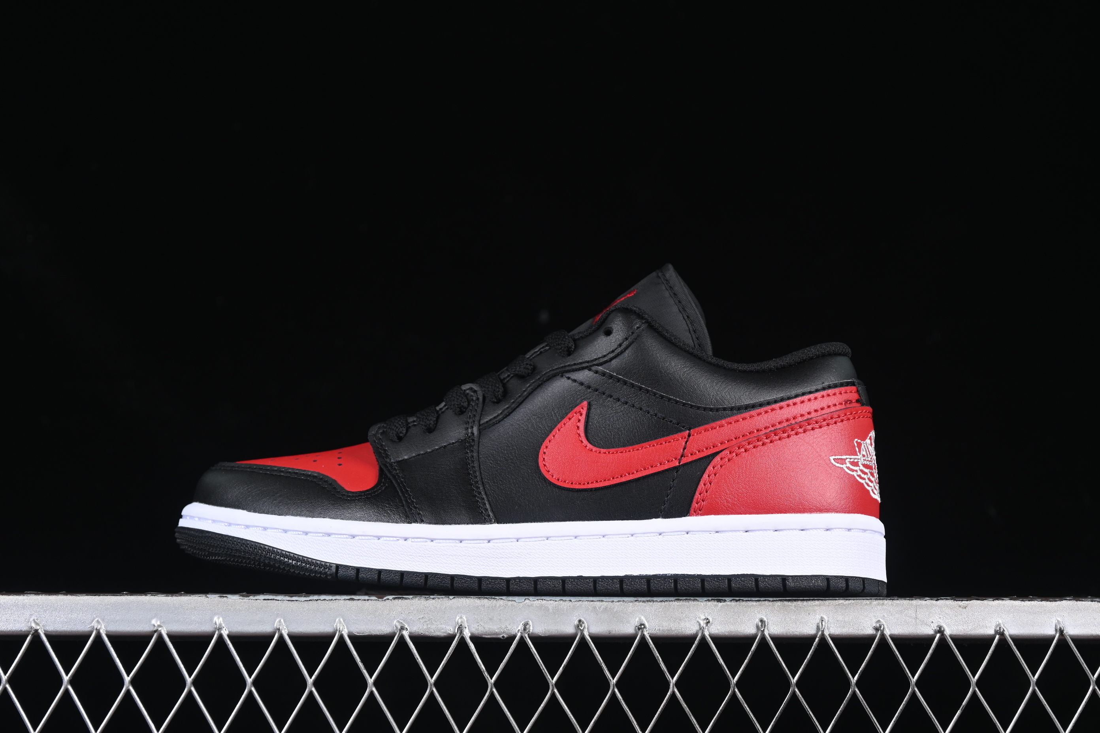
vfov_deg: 18.2
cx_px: 550
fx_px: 2291
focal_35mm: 75
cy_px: 366
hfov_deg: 27.0
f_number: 6.3
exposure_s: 1/60
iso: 160
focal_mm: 50
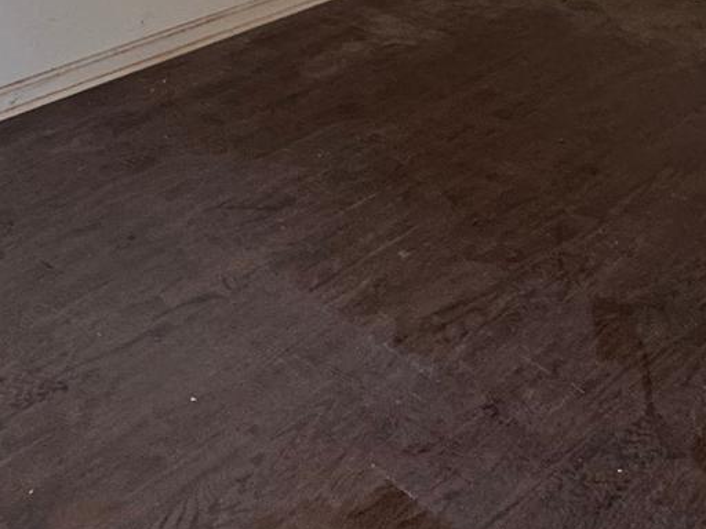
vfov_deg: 21.4
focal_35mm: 56
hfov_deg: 34.2
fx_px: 1142
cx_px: 430
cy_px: -292
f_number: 2.2
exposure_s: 1/120
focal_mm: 2.22
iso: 200
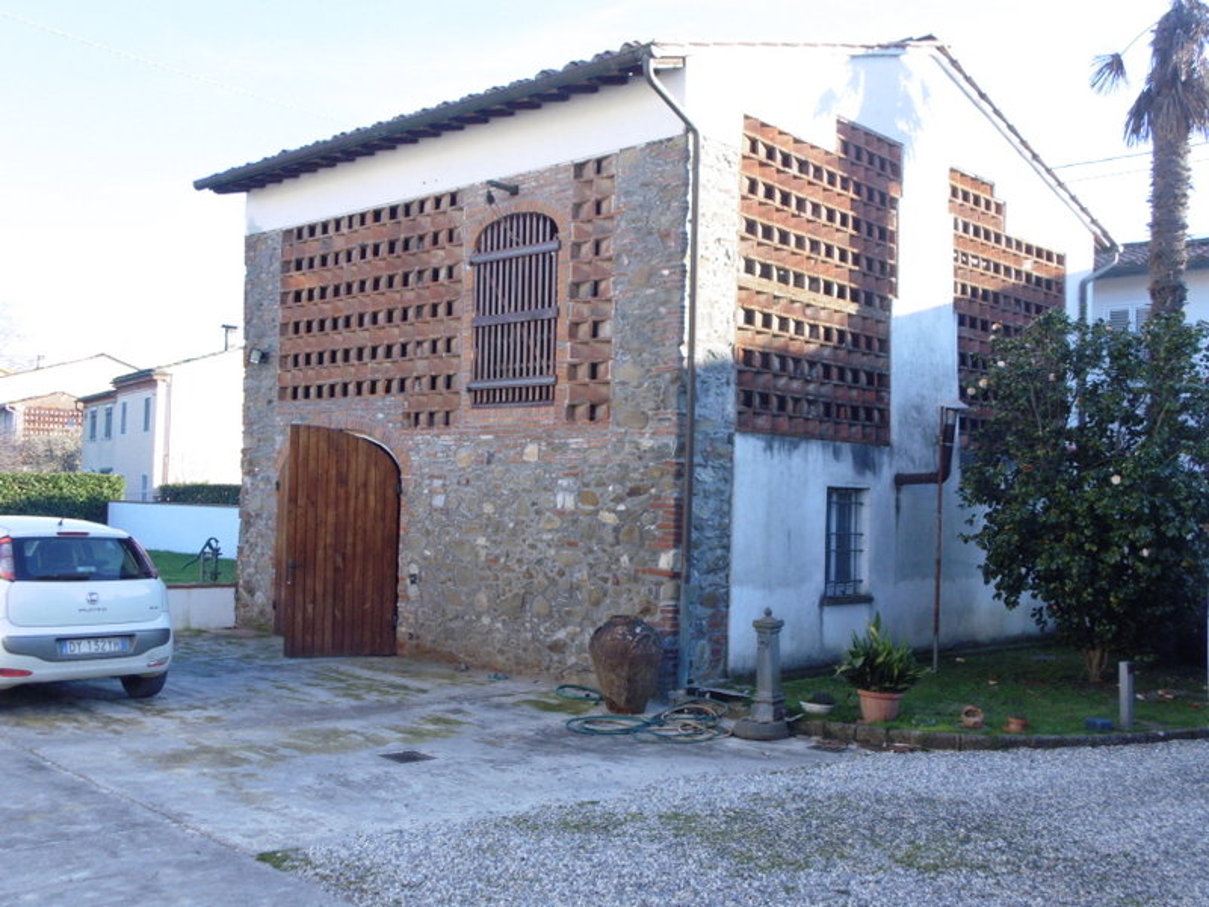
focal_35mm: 35
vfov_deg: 40.7
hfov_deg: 52.6
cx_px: 604
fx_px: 1222
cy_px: 454
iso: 100
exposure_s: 1/320
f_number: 3.5
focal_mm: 6.4
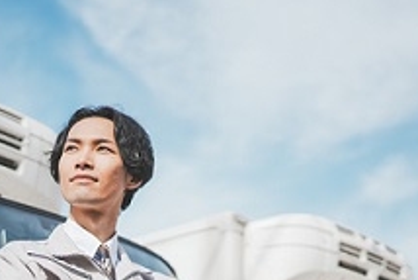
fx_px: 767
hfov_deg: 30.5
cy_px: 210
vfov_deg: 20.5
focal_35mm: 66
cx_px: 182
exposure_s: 1/8000
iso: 64
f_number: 1.4
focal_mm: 35
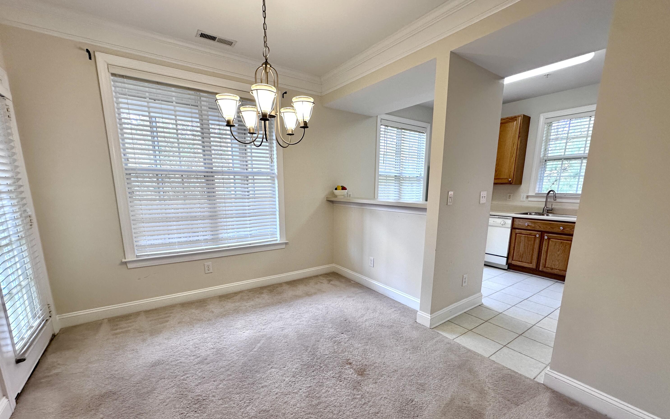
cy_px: 239
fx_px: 274
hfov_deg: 101.5
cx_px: 335
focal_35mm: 15
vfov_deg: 74.4
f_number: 2.2
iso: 160
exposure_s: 1/120
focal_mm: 2.22
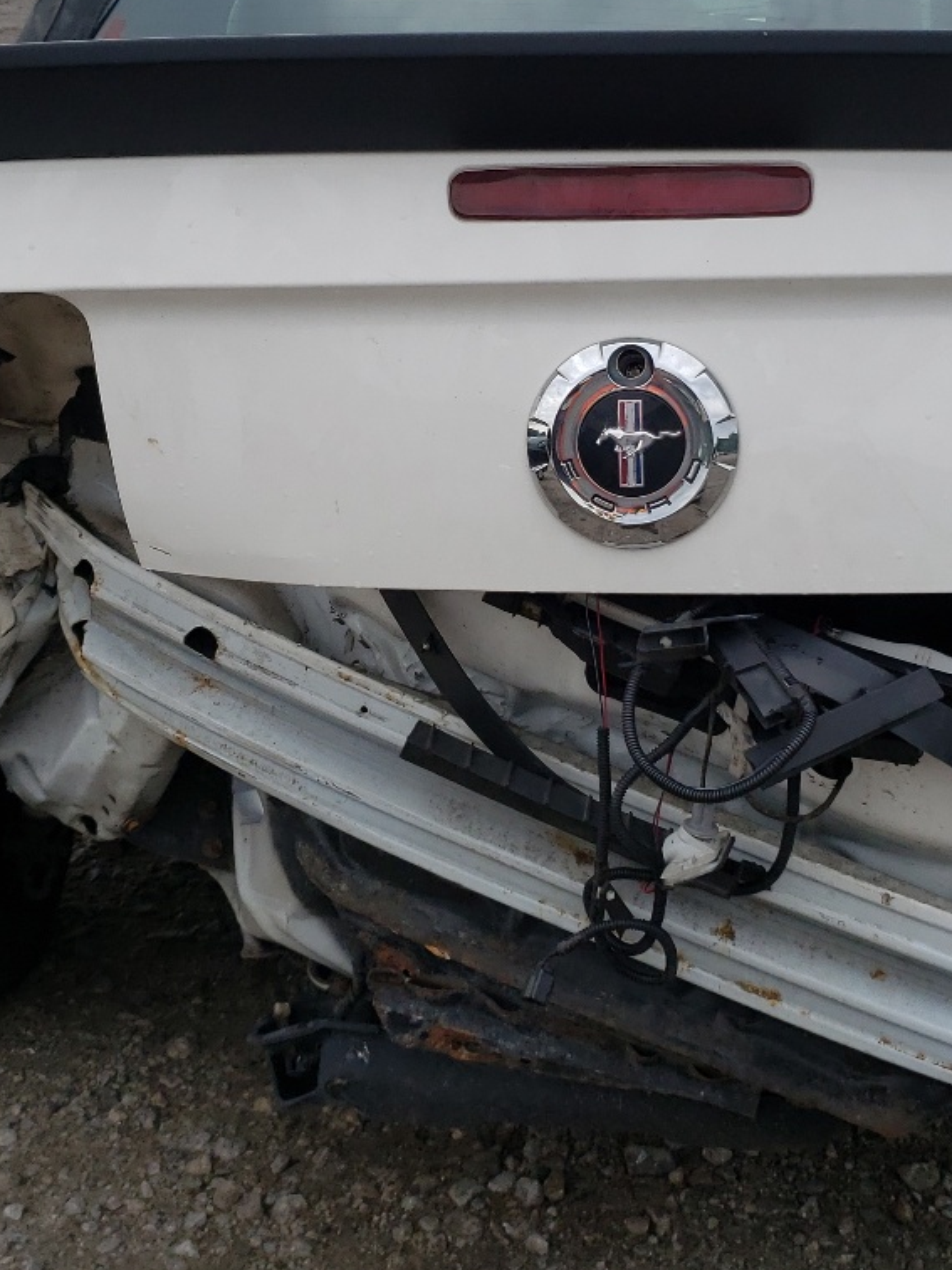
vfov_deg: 34.7
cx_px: 603
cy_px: 472
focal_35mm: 55
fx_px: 2017
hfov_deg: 26.5
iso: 50
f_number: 1.5
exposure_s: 1/2000
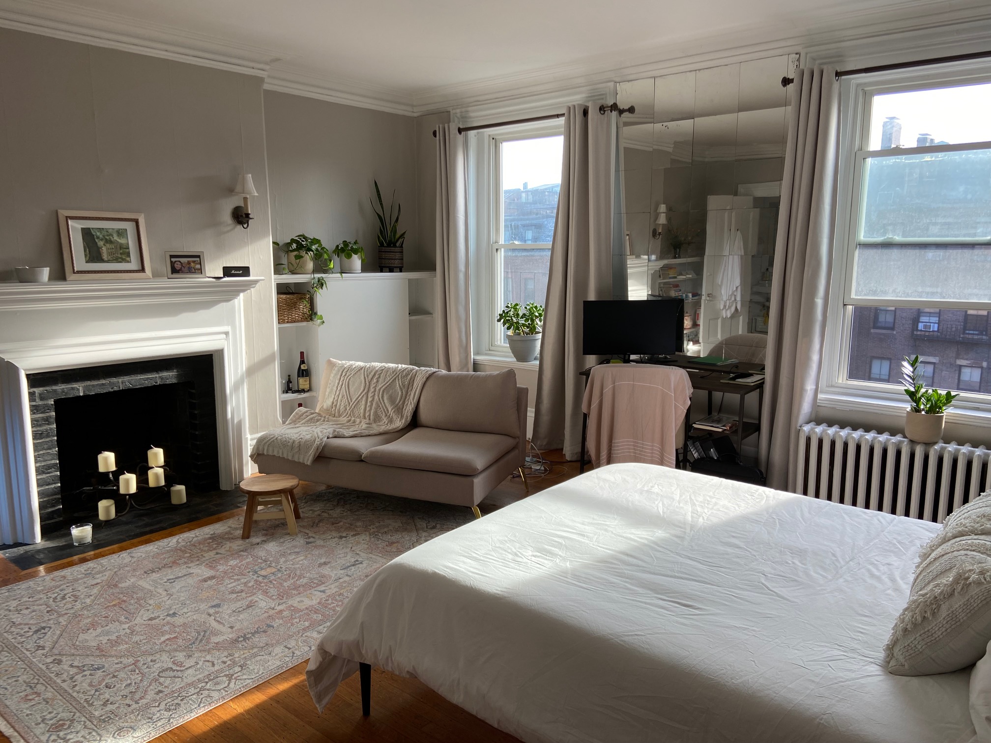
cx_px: 496
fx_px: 744
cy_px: 372
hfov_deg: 67.3
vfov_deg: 53.1
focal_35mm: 26
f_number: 1.8
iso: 32
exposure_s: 1/122
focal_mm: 4.25
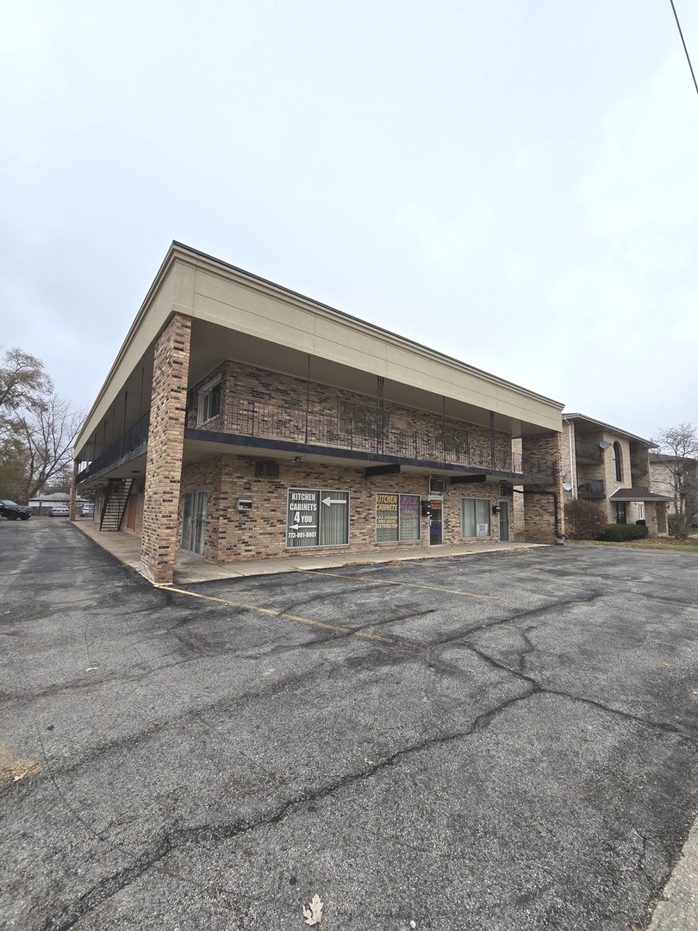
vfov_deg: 106.2
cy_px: 466
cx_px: 349
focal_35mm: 13
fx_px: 350
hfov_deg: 89.9
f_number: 2.2
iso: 50
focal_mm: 2.2
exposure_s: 1/788
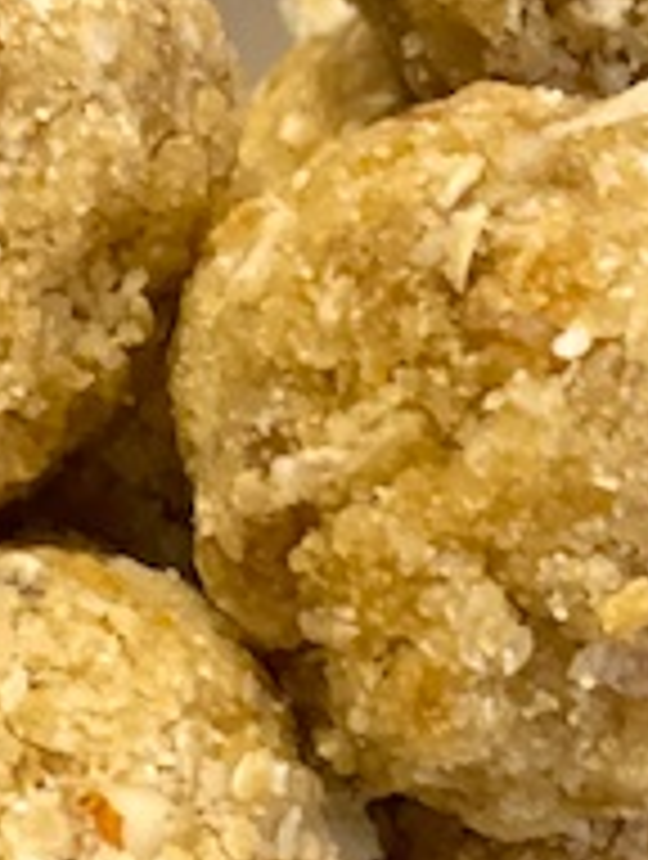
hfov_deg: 8.7
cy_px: 322
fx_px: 4279
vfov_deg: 11.5
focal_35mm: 172
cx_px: 277
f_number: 2
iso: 250
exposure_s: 1/40
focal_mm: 6
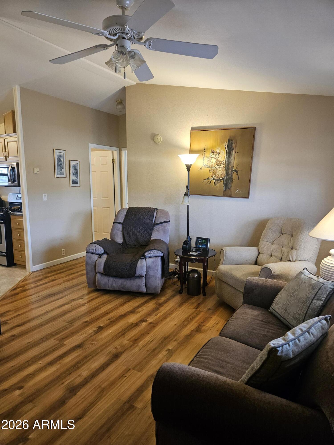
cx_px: 167
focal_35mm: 23
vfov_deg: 73.9
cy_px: 222
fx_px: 296
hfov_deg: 58.9
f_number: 1.8
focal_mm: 5.4
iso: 400
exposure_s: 1/120
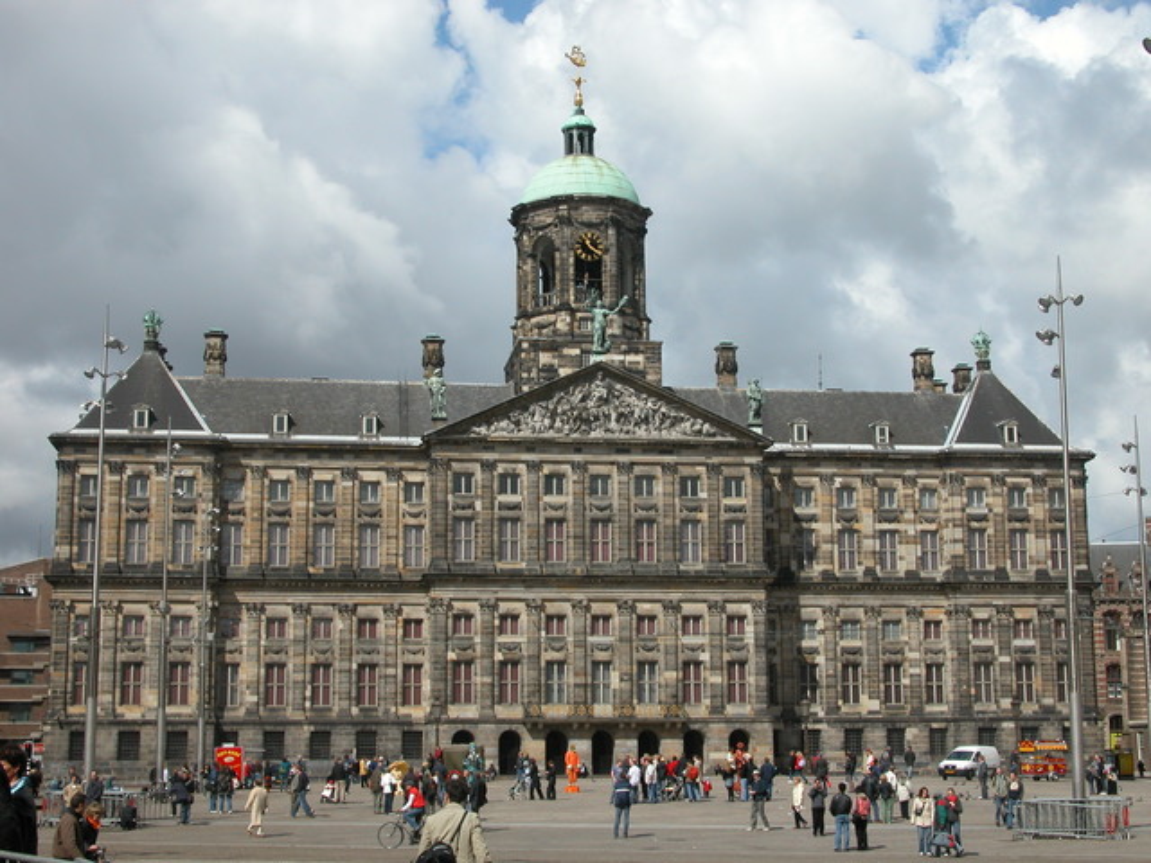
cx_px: 576
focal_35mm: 58
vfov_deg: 25.2
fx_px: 1929
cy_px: 432
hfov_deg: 33.2
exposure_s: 1/460
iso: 100
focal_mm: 14.7
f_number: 6.3
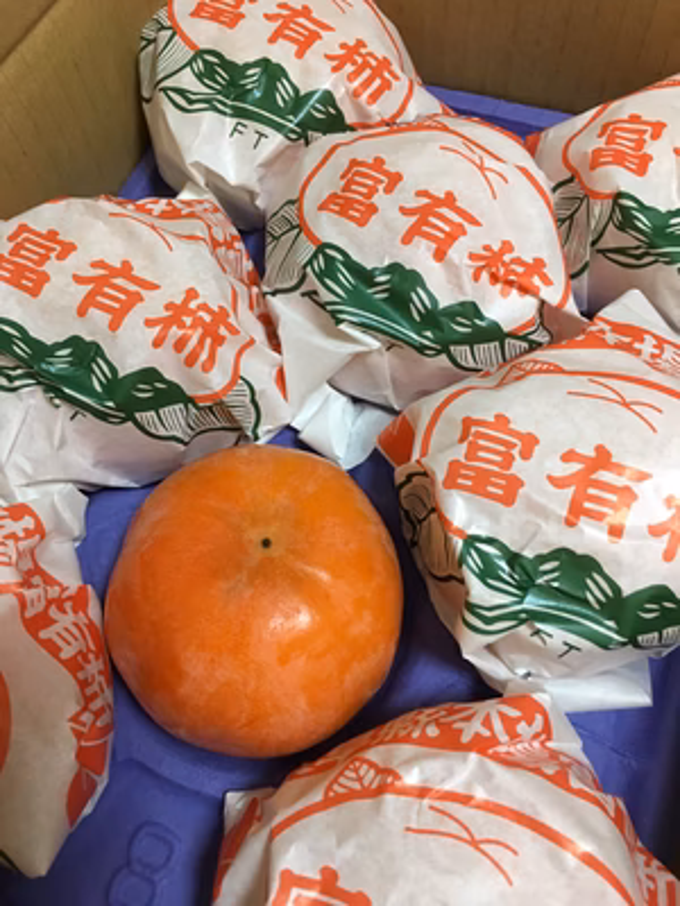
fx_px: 760
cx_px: 340
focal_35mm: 29
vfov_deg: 61.7
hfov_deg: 48.2
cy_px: 453
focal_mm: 4.15
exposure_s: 1/30
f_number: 2.2
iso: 125
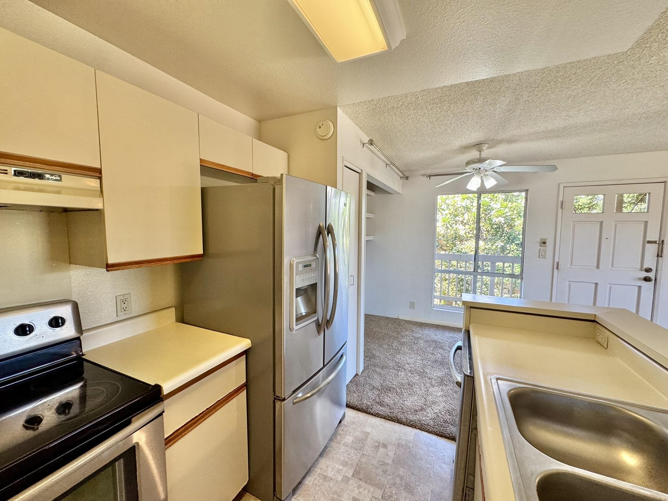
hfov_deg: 102.1
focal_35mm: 14
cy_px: 250
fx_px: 270
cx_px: 334
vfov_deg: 85.7
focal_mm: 2.22
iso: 200
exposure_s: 1/120
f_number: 2.2
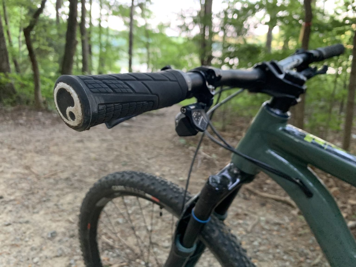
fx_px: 267
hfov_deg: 67.3
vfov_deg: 53.1
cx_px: 178
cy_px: 134
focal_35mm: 26
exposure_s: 1/40
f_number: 1.8
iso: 400
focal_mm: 4.25
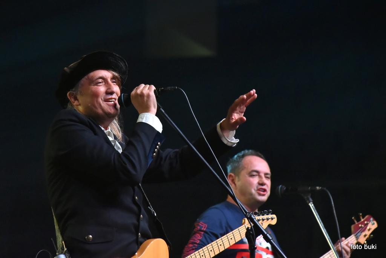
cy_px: 129
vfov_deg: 7.4
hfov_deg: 11.1
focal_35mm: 185
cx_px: 193
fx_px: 1985
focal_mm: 185
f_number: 7.1
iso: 3200
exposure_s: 1/320
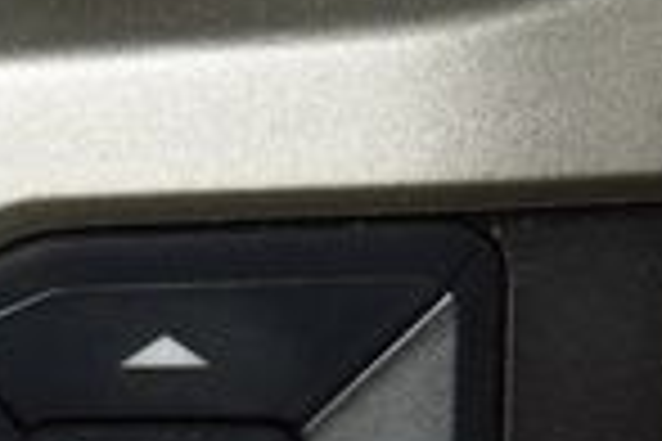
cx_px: 158
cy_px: 529
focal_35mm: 458
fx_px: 8421
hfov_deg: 4.5
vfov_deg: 3.0
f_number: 8
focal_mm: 70
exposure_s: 1/125
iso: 100
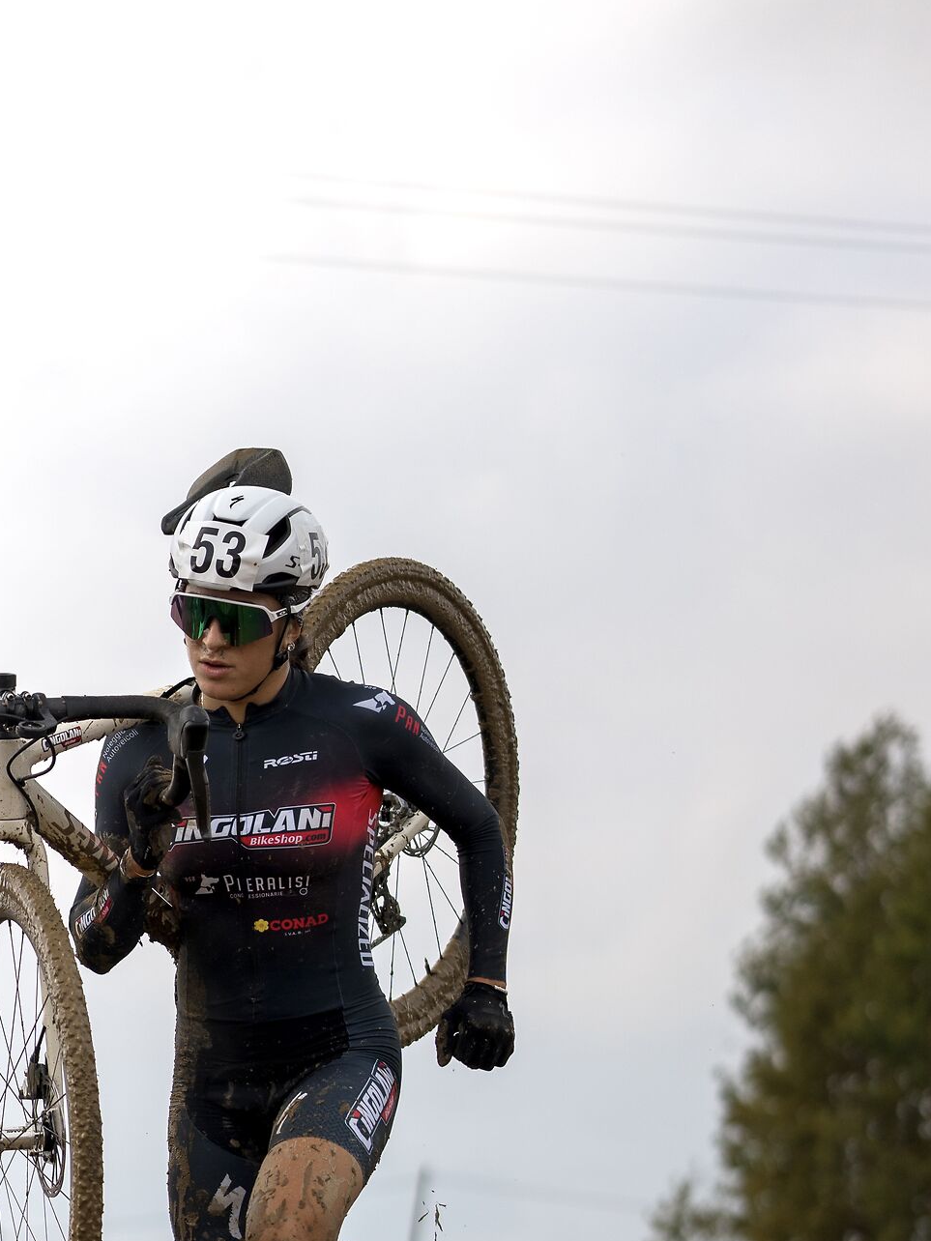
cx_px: 329
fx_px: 5415
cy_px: 969
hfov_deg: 9.8
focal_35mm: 151
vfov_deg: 13.0
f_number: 1.7
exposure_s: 1/2500
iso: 100
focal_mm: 56
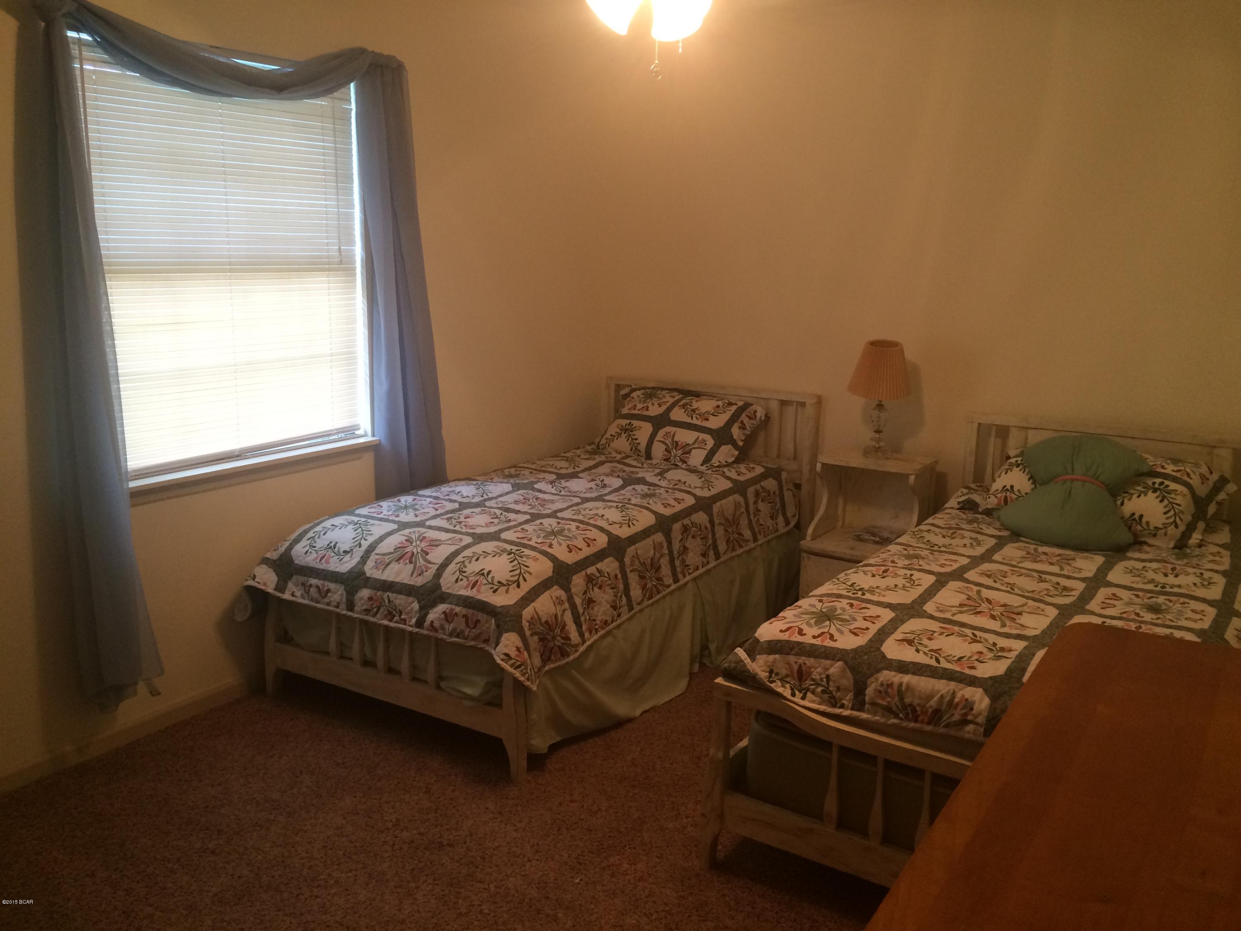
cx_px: 620
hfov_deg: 61.7
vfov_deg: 48.2
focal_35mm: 29
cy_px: 466
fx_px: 1040
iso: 100
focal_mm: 4.15
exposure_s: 1/30
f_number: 2.2
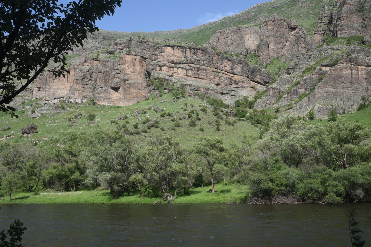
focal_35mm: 32
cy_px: 124
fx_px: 330
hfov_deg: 58.7
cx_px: 186
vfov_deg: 41.1
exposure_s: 1/160
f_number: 16
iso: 320
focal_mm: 32
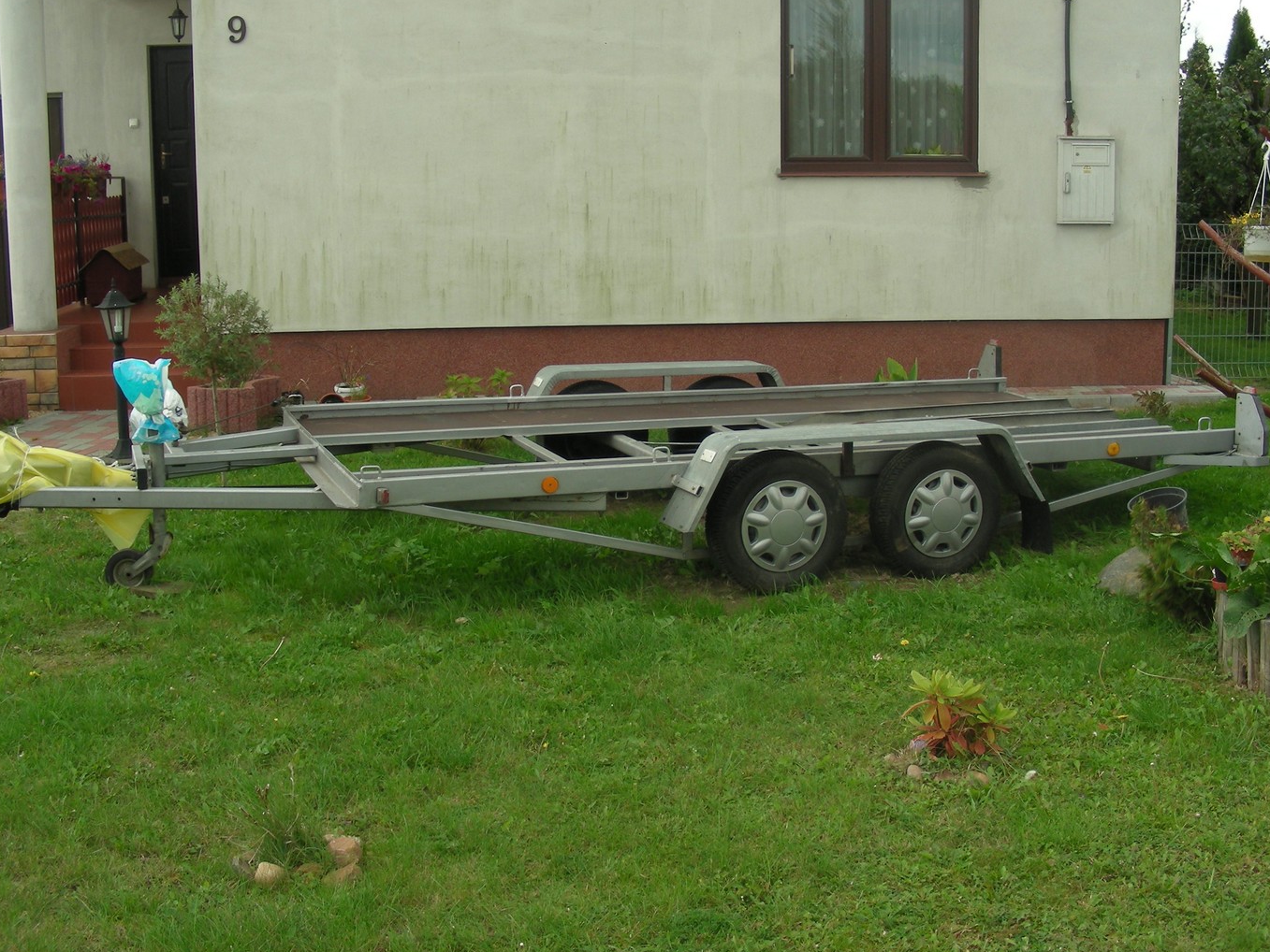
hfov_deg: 44.8
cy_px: 442
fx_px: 1541
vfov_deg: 34.3
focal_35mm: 42
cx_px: 627
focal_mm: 6.3
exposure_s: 1/95.3
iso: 50
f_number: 4
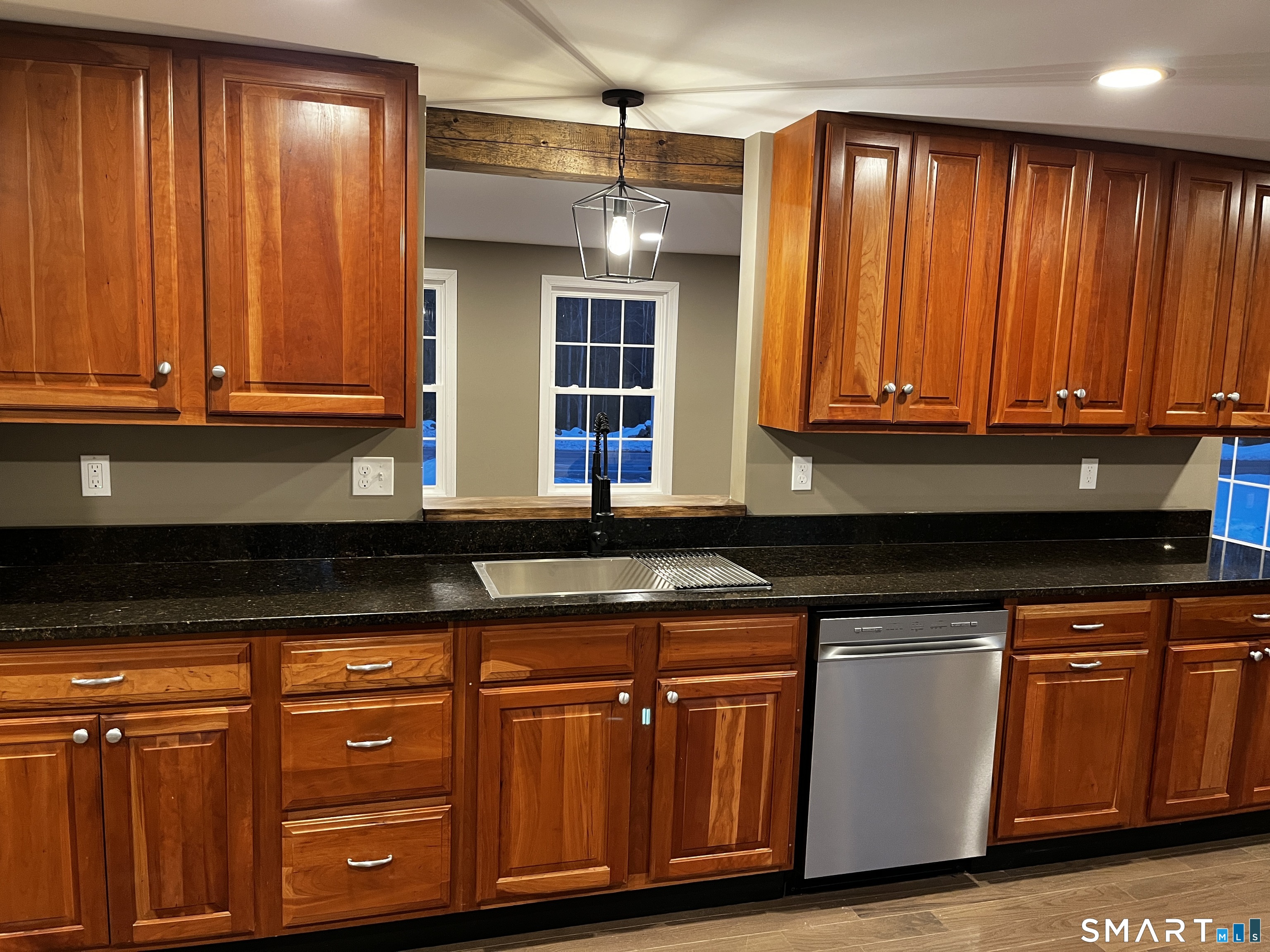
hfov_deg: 67.3
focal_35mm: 26
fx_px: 954
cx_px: 635
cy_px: 476
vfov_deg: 53.1
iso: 320
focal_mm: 5.1
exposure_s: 1/60
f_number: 1.6
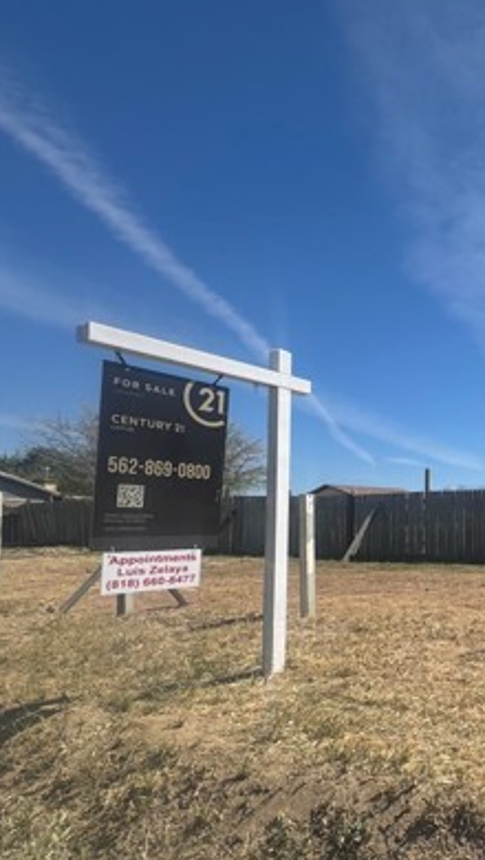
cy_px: 507
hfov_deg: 35.0
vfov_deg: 73.4
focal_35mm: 25
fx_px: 570
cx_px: 602
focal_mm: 2.22
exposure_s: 1/2874
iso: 50
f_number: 2.2
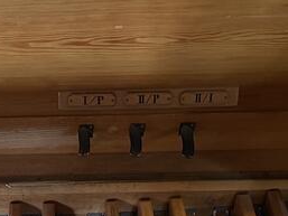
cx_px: 22
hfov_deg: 23.4
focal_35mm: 81
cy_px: 190
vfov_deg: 18.0
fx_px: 674
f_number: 1.6
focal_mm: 4.2
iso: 640
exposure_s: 1/25
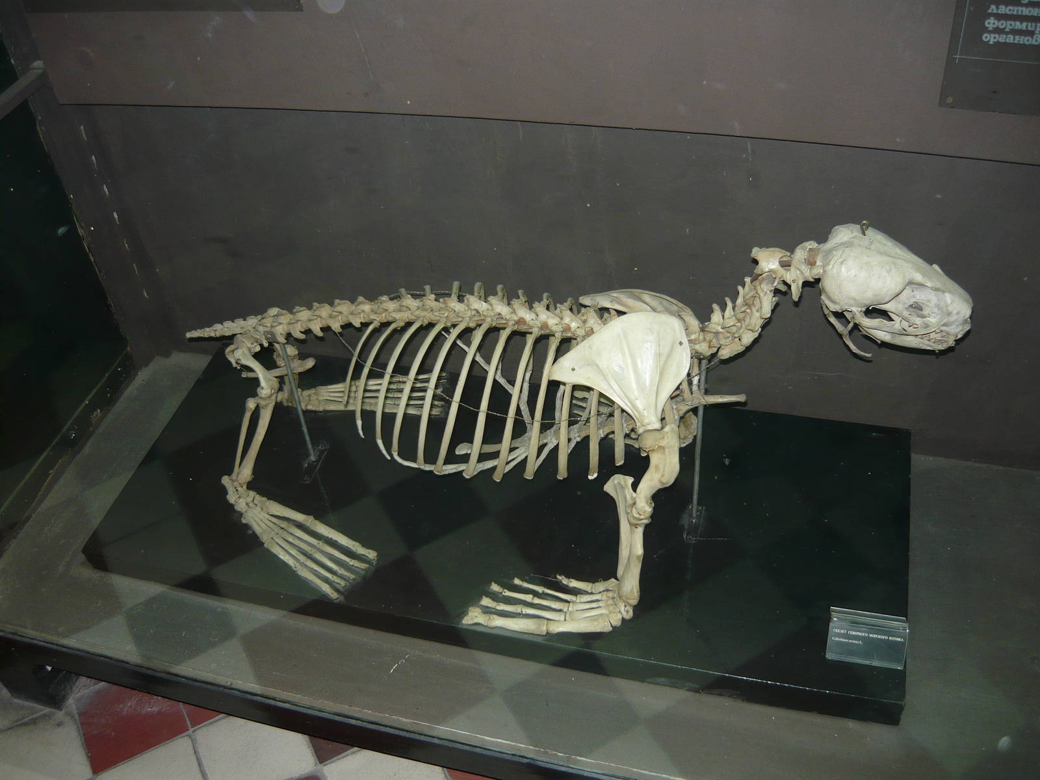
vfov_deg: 42.9
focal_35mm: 33
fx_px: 991
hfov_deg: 55.4
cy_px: 390
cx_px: 520
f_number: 2.8
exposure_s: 1/30
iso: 125
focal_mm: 5.5
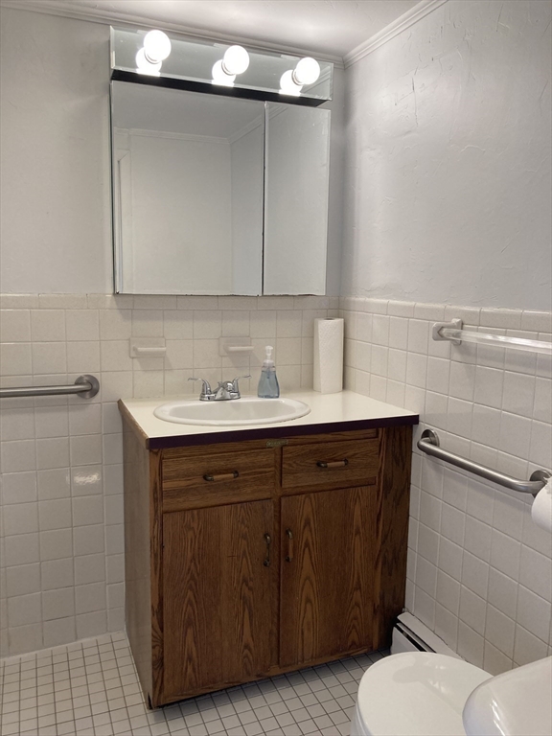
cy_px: 368
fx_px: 595
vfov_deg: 63.4
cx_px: 276
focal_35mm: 28
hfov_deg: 49.7
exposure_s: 1/120
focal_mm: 3.99
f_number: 1.8
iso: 80
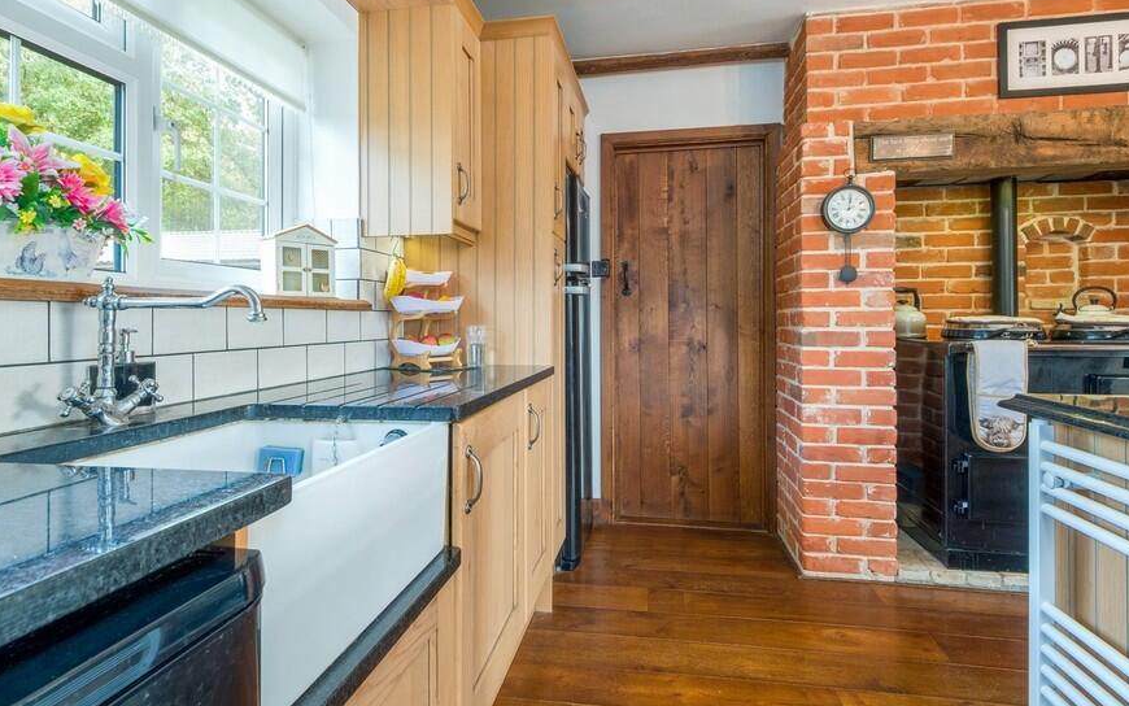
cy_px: 319
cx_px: 554
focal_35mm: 18
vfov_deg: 64.9
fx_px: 554
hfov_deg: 91.1
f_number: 7.1
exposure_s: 1/5
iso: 160
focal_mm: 10.3
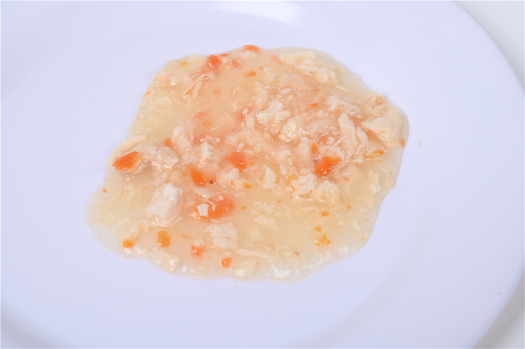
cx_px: 262
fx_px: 1749
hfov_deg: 17.1
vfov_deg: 11.4
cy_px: 174
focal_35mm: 120
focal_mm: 120
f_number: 11
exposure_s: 1/125
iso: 125
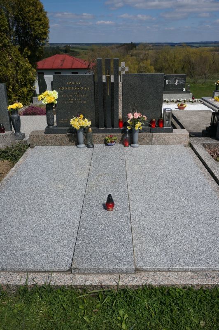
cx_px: 110
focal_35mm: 30
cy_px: 165
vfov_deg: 62.0
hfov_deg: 43.5
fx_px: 274
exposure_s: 1/1600
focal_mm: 20
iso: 400
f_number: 10
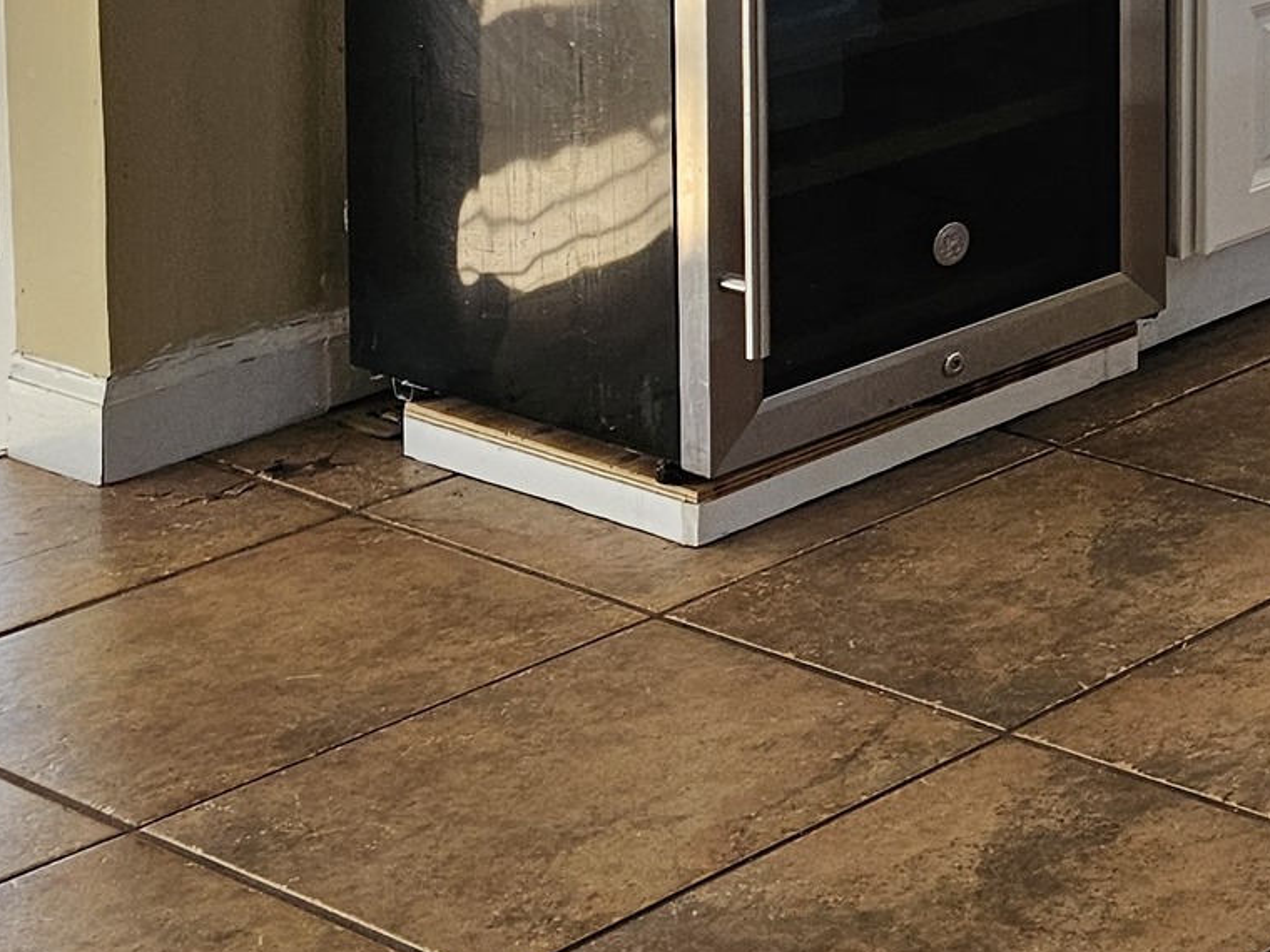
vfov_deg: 14.4
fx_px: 3412
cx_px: 2254
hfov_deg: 17.4
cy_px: -630
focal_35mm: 93
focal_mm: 6.3
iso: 80
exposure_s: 1/120
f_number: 1.7
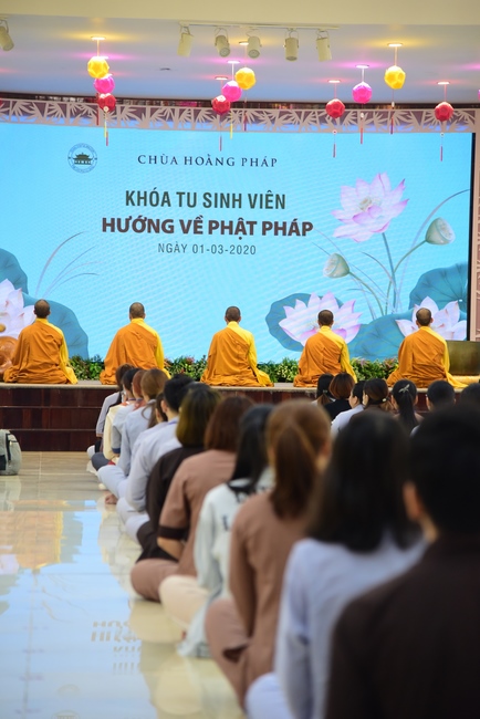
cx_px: 240
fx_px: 2397
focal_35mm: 120
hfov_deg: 11.4
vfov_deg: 17.1
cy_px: 360
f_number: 4
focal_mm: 120
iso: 1600
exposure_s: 1/40
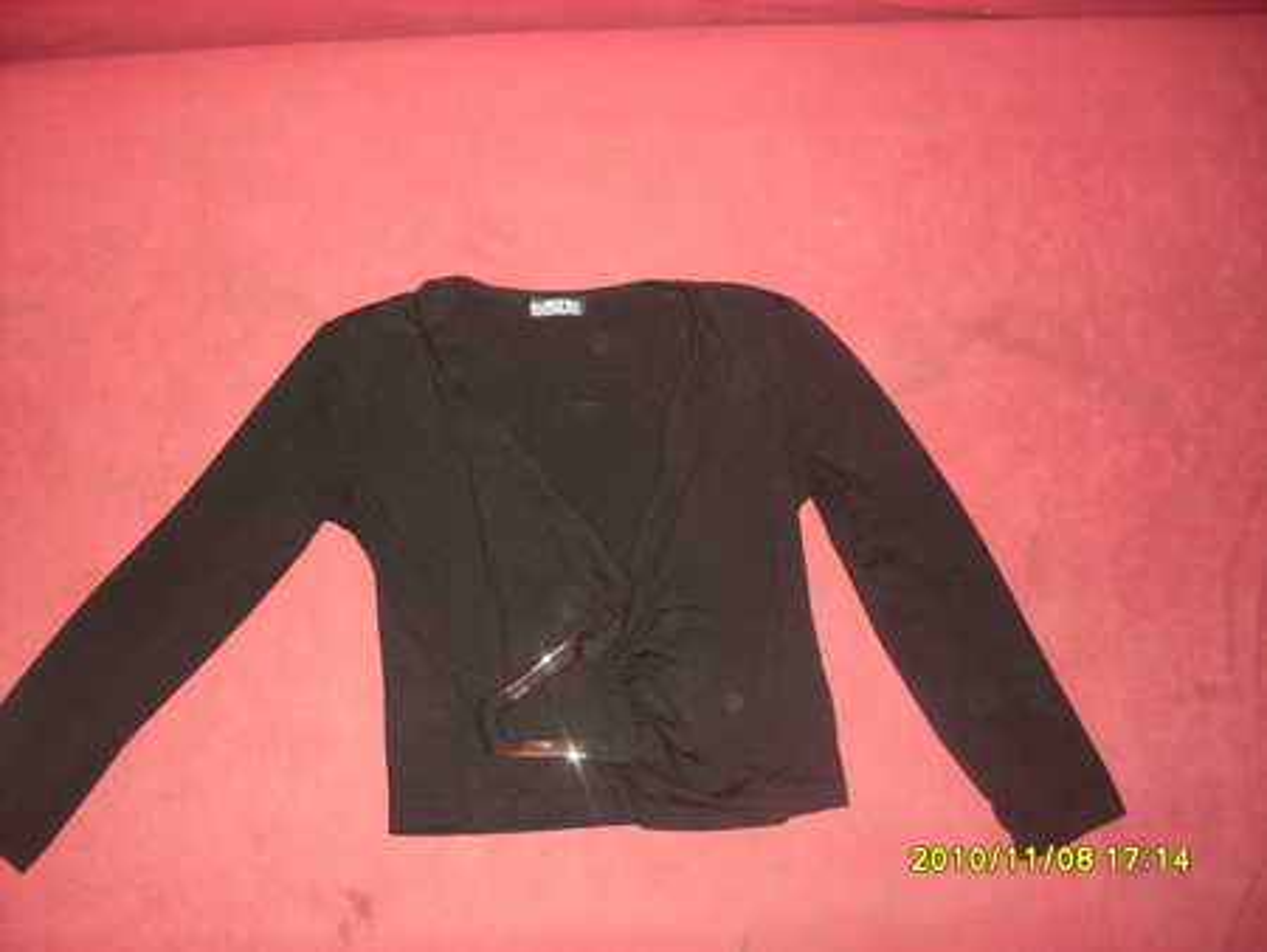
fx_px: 1392
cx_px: 634
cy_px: 476
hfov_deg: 49.0
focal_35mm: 38
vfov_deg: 37.8
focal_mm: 6.3
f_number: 2.8
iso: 100
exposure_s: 1/45
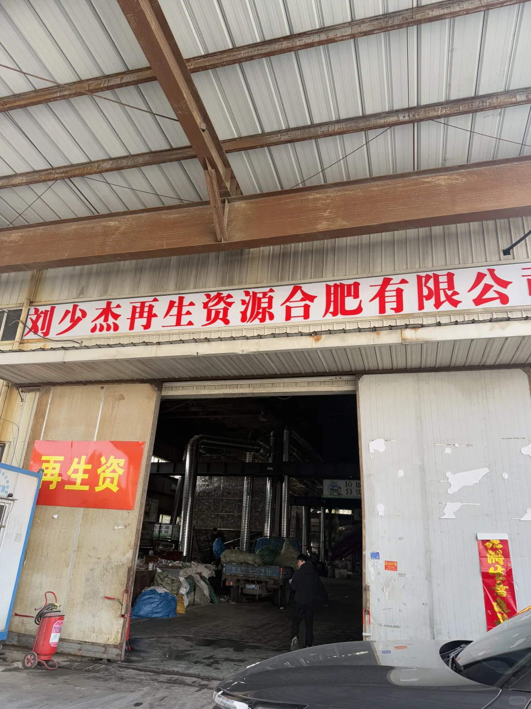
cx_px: 266
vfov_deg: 71.6
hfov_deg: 56.8
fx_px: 491
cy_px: 354
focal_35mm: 24
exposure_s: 1/344
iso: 80
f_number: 1.78
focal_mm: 6.76
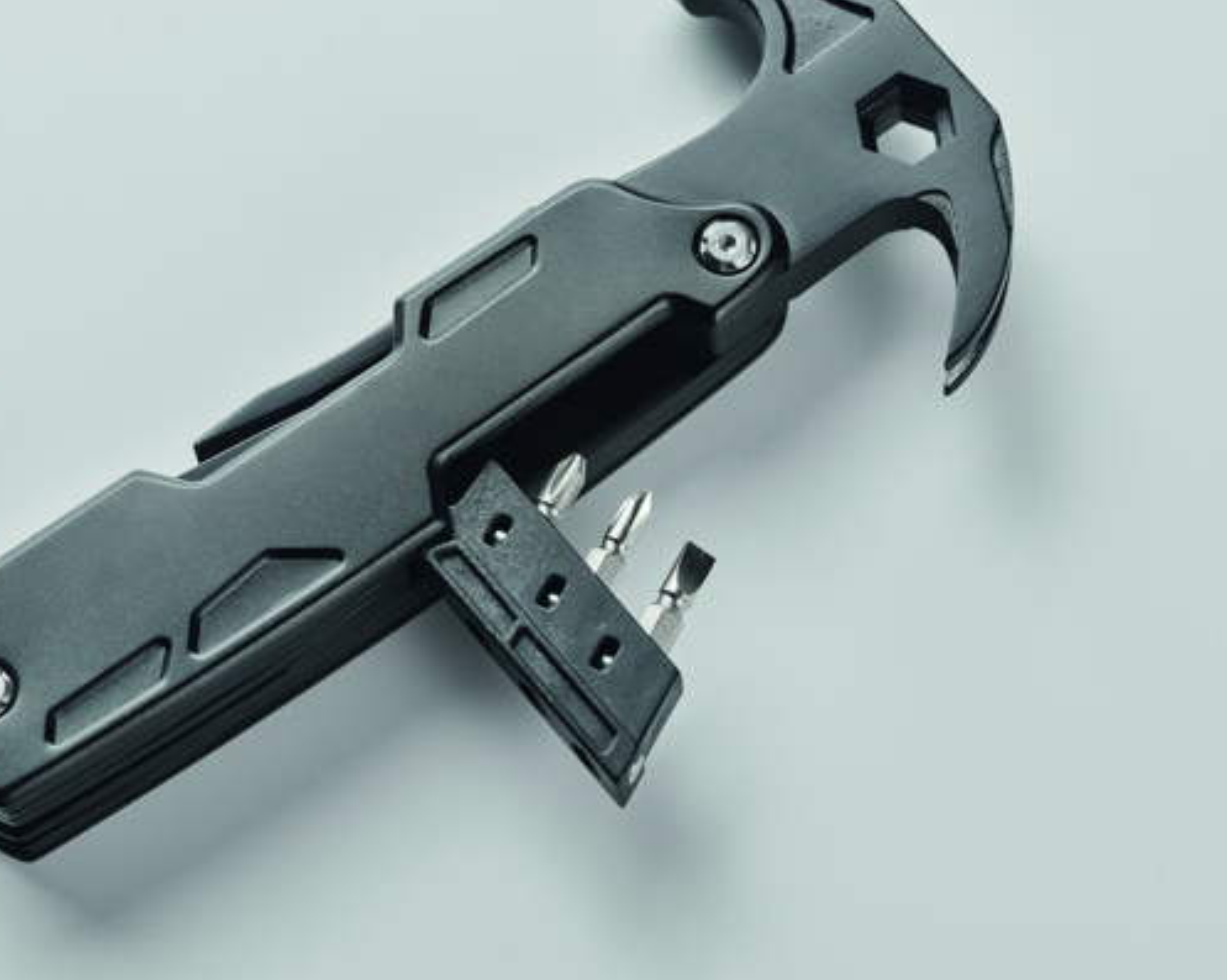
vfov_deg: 12.9
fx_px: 4319
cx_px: 588
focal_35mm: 119
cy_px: 489
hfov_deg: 16.2
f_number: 14
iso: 80
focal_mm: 105
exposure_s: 1/125
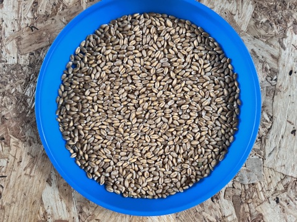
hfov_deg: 67.3
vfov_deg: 53.1
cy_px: 111
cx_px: 148
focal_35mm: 26
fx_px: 223
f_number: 1.6
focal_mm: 5.1
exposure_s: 1/60
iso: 250
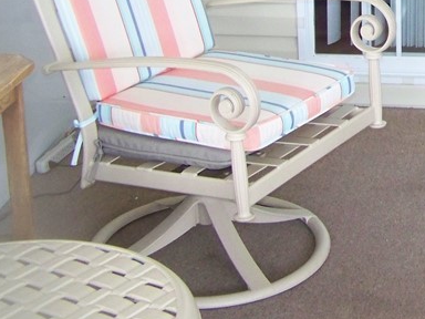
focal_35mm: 96
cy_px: -59
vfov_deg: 14.9
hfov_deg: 19.5
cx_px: 485
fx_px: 1179
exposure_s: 1/30
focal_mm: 5.85
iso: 200
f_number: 2.8
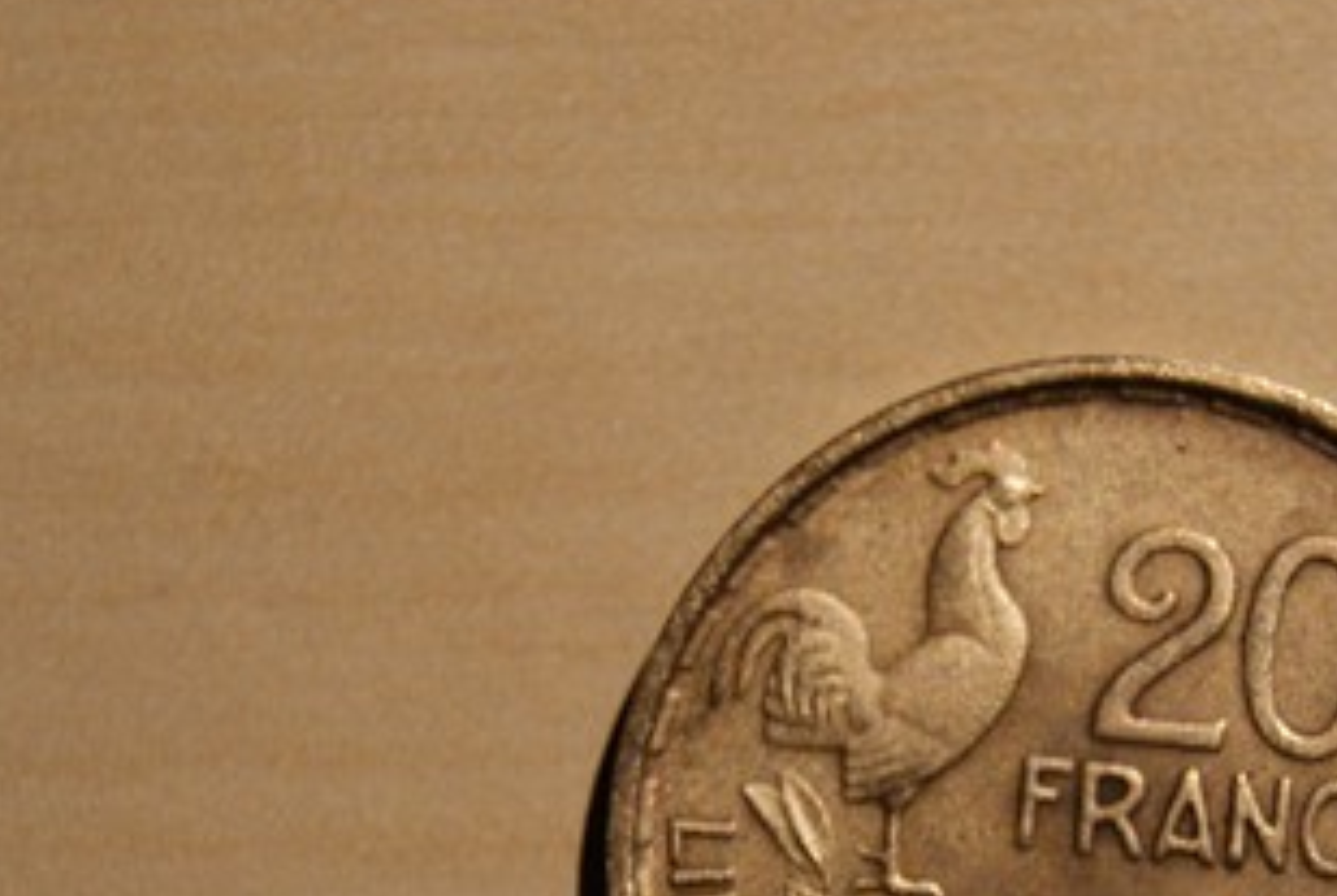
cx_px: 1121
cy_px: 805
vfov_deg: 8.6
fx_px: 5950
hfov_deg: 12.7
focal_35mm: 160
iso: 400
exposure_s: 1/40
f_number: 5.6
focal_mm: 55
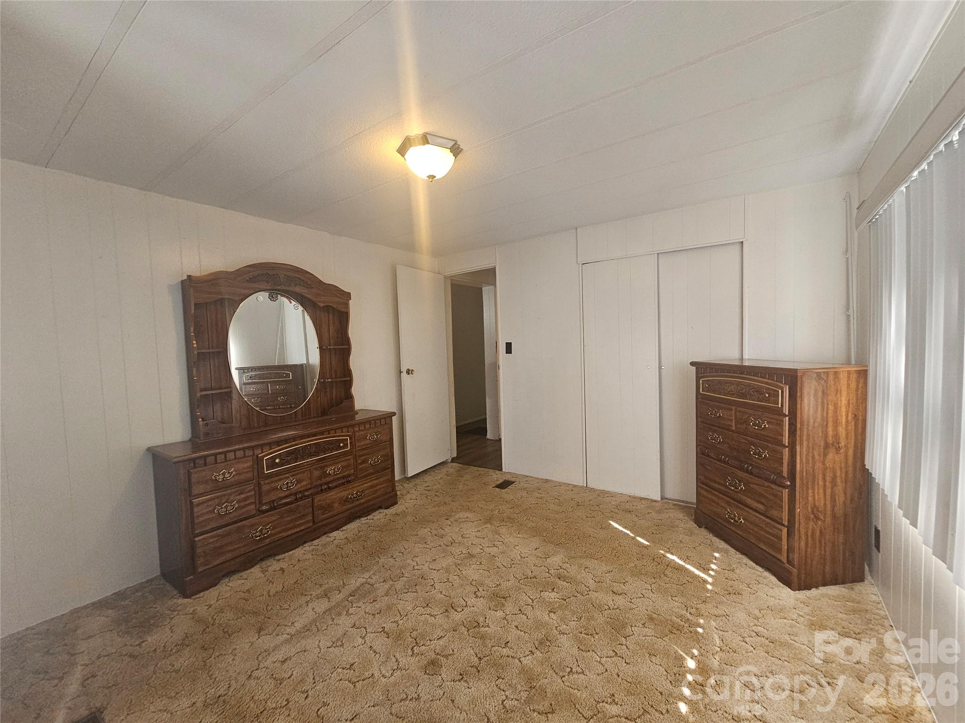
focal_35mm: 13
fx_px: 362
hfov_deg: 106.2
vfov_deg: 89.9
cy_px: 362
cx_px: 482
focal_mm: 2.2
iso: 320
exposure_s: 1/60
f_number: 2.2
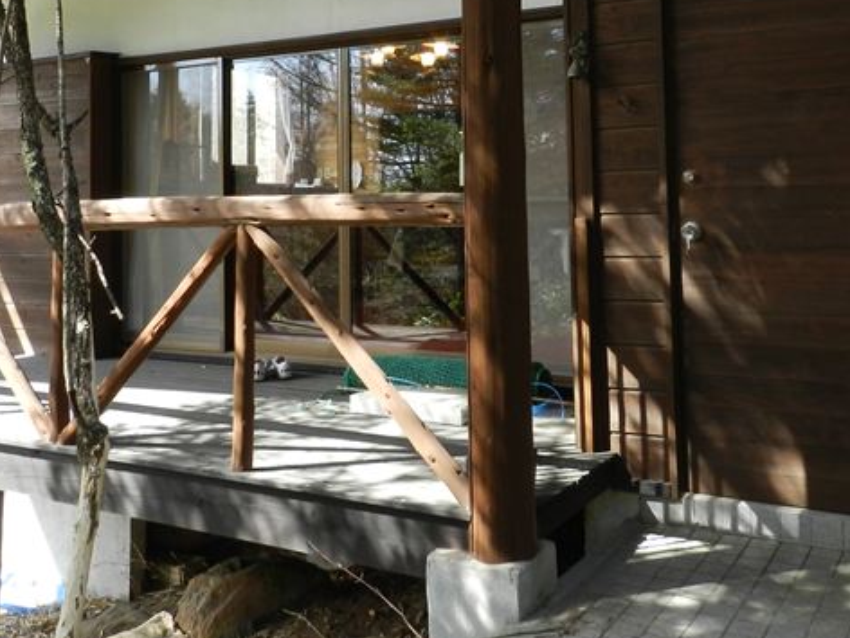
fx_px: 958
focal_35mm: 39
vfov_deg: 35.8
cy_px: 139
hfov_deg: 47.9
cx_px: 421
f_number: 4.5
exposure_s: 1/60
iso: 160
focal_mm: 4
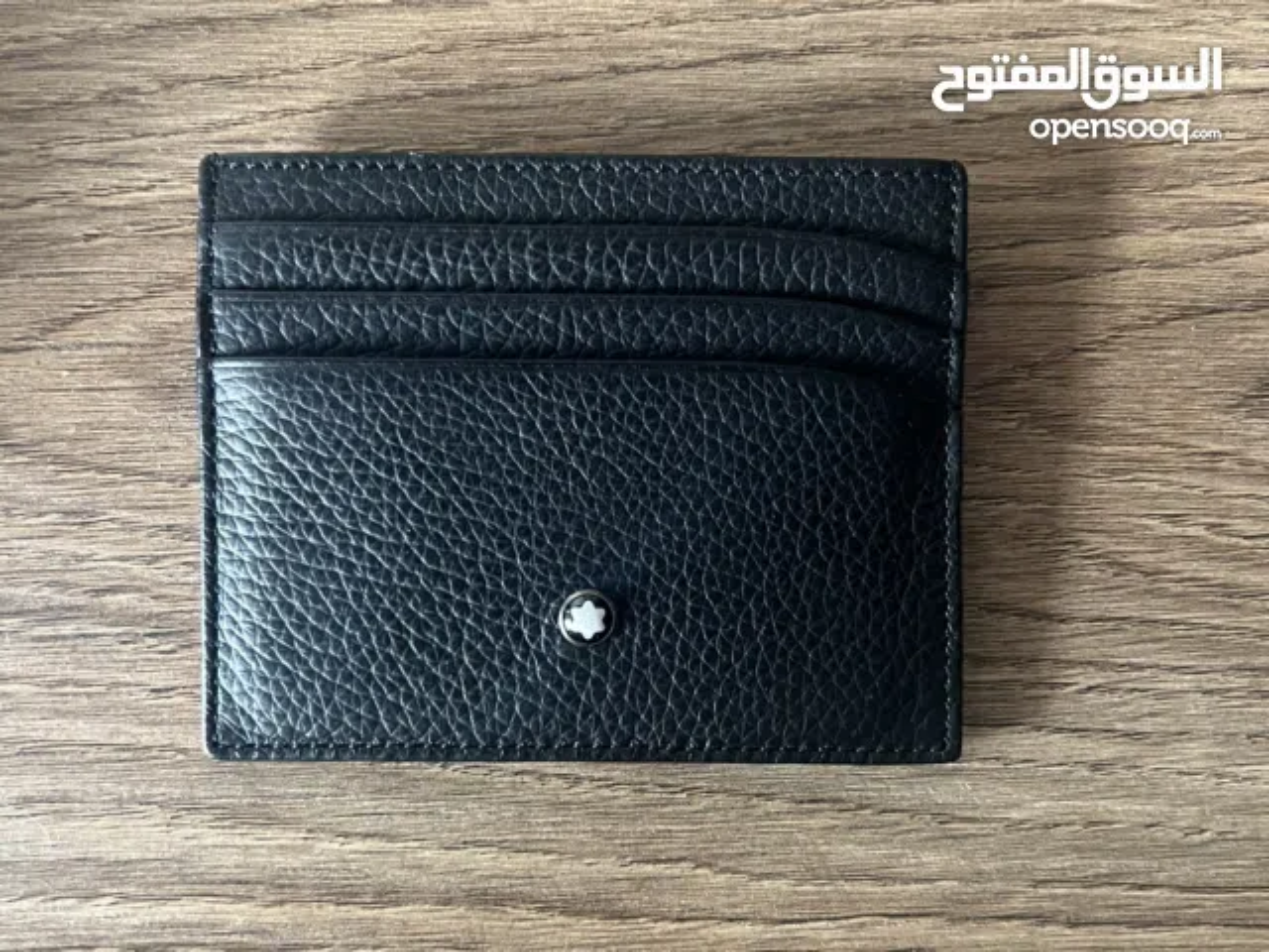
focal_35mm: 26
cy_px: 476
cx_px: 634
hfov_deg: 67.3
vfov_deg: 53.1
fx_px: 953
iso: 320
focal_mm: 5.7
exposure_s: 1/60
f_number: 1.5
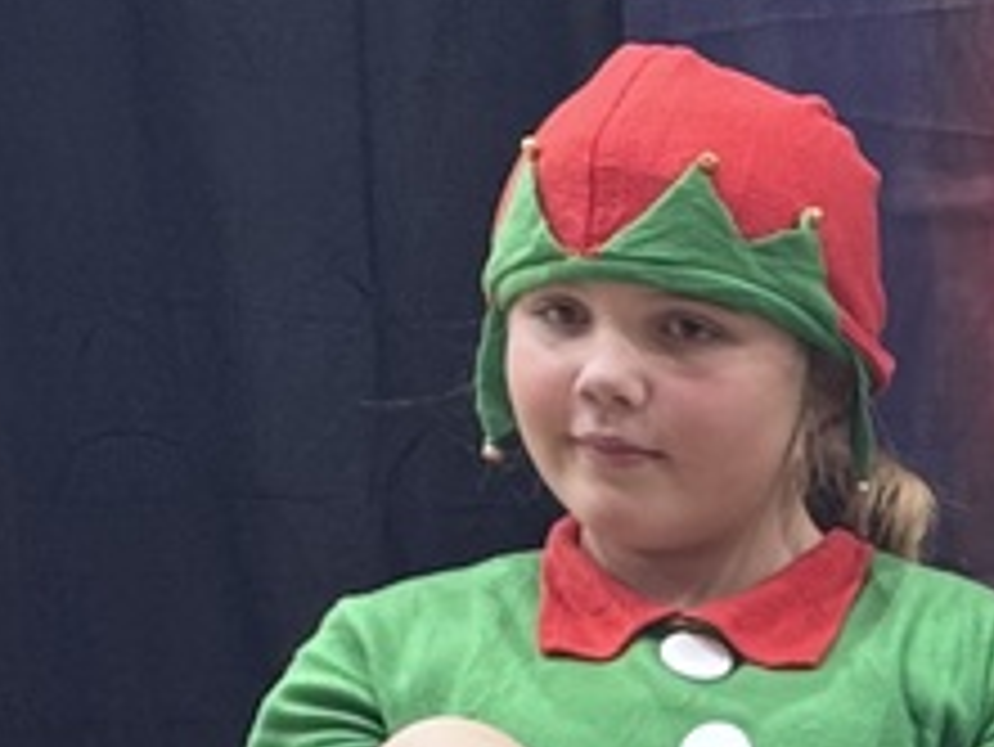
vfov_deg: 6.5
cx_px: 2051
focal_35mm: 222
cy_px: 1372
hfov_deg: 8.4
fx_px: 6378
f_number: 1.78
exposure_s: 1/40
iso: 200
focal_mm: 6.76
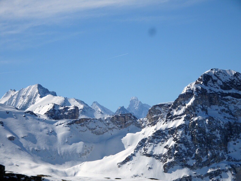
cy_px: 90
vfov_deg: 11.7
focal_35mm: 127
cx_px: 120
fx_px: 884
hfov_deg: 15.5
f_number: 5.6
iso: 80
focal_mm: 21.66
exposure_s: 1/1000
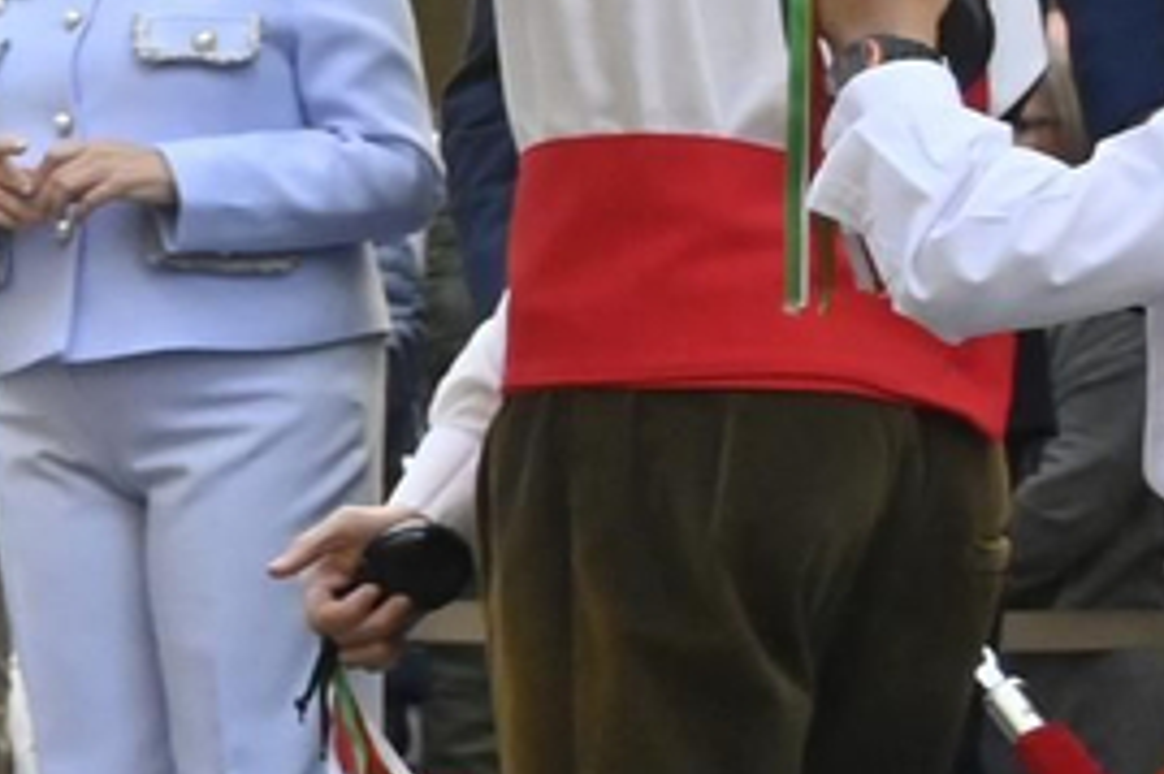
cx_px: -2285
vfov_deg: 6.4
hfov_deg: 8.2
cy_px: 173
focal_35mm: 214
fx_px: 6915
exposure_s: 1/500
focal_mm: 24
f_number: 5.6
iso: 640
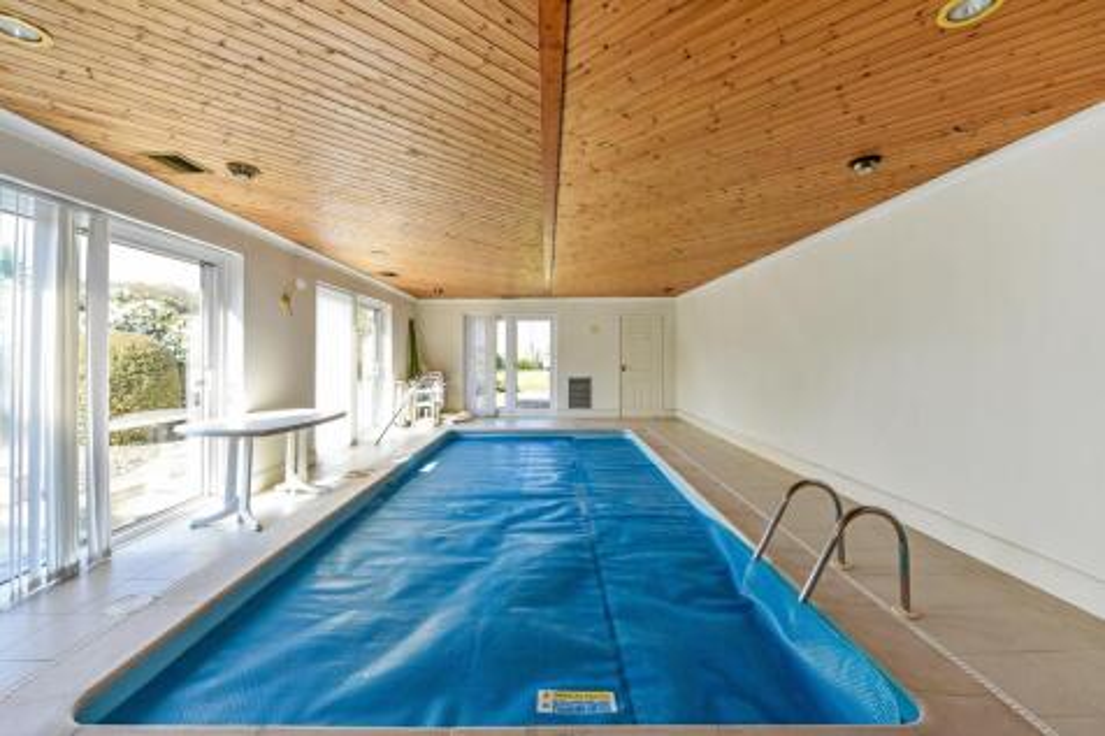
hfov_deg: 104.3
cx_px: 552
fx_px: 430
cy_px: 368
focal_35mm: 14
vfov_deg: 81.2
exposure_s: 1/200
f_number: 7.1
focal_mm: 14
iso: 400
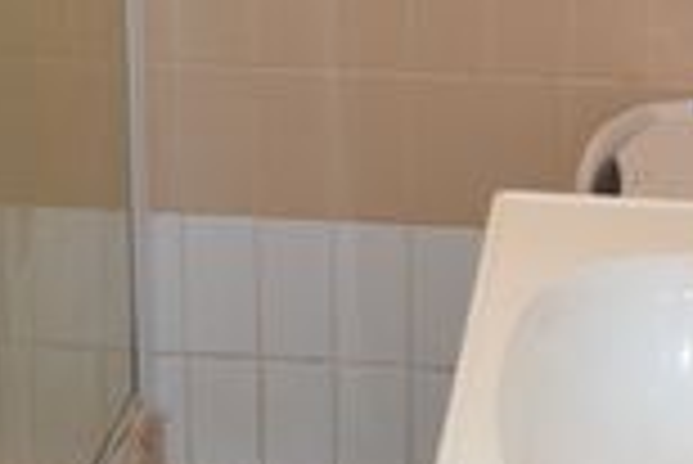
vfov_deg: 11.5
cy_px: 264
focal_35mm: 119
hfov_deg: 17.1
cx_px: 230
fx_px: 2293
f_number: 4.2
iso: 2800
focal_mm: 26
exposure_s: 1/60
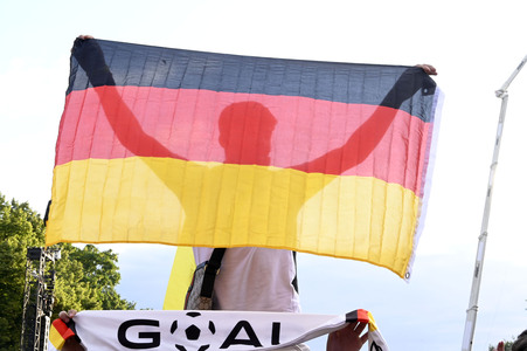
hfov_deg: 28.9
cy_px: 176
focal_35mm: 70
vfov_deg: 19.4
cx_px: 264
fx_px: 1024
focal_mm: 70
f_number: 22
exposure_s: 1/125
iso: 2500
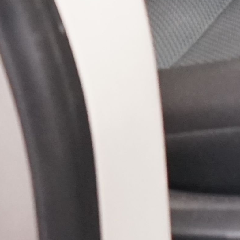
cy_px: -352
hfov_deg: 8.5
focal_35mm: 182
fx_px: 1428
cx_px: 626
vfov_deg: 8.7
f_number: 3.5
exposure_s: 1/40
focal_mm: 28
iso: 2000
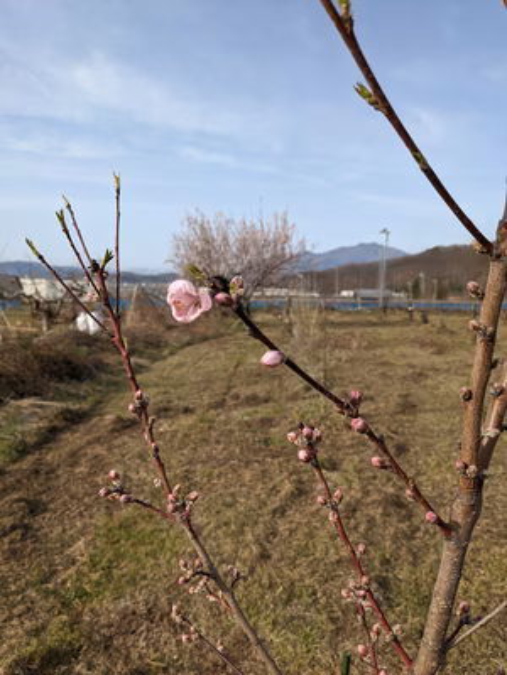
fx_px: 527
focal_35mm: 27
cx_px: 254
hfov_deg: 51.4
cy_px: 338
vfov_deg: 65.3
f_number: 1.73
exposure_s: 1/2347
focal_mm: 4.38
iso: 69
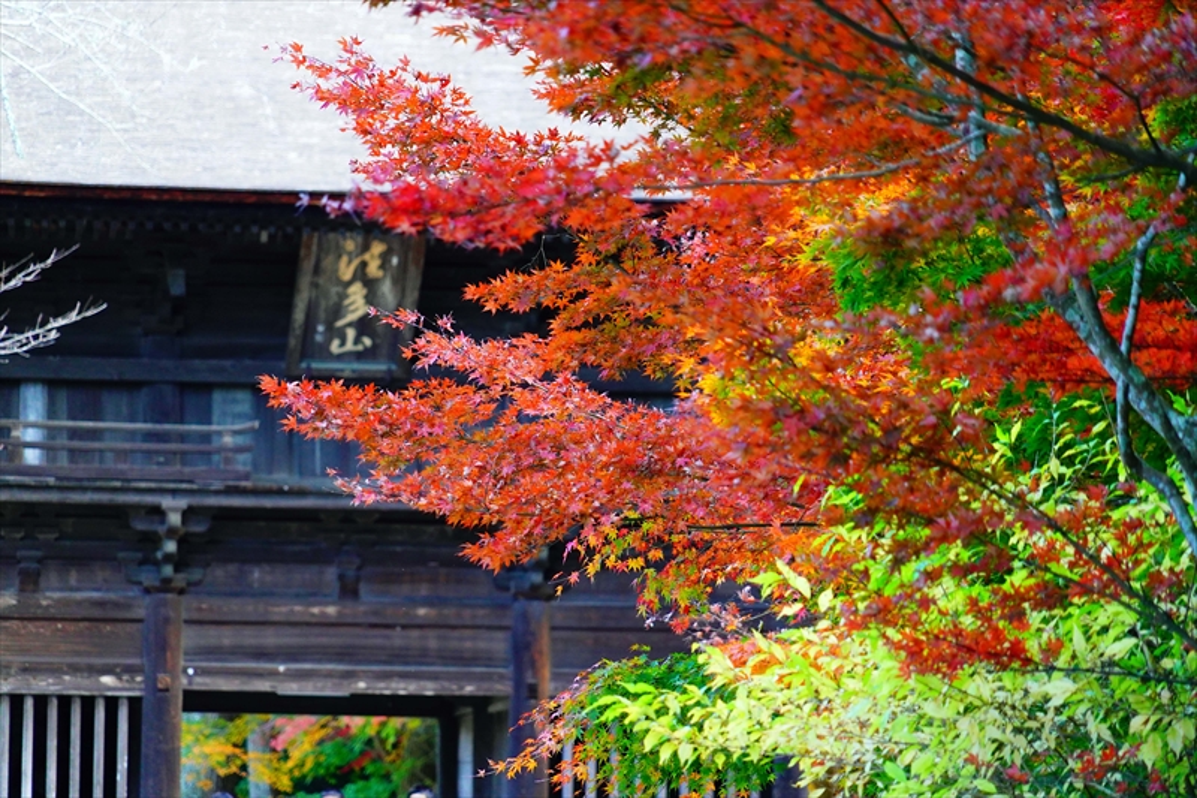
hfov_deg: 8.6
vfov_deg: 5.7
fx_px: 7978
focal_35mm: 240
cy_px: 399
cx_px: 598
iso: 3200
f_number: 6.3
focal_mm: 240
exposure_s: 1/250
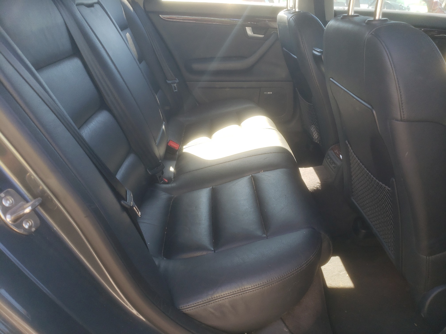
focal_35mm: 26
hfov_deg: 67.3
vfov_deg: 53.1
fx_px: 335
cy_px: 167
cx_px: 223
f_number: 1.5
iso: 50
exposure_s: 1/192
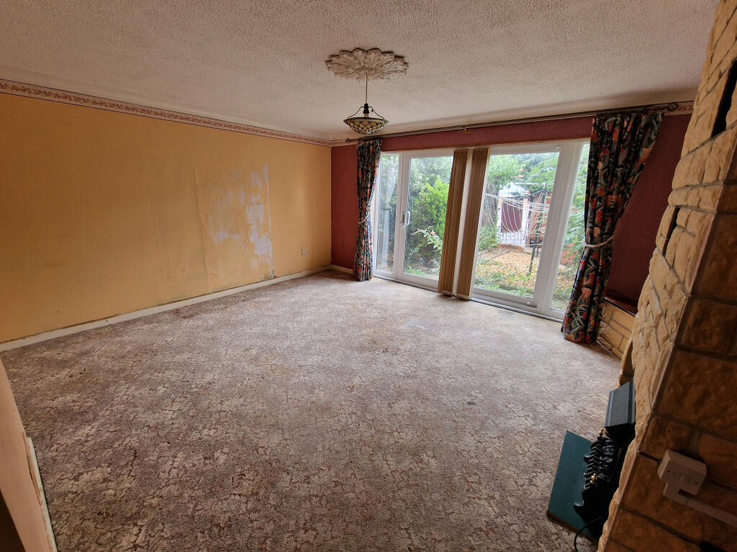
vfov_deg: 89.9
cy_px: 276
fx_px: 277
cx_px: 368
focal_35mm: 13
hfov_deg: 106.2
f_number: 2.2
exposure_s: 1/50
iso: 125
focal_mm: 2.2
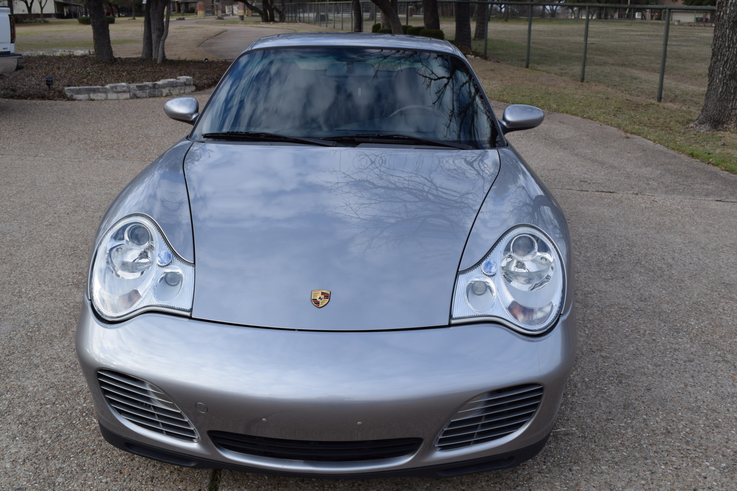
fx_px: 706
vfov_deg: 38.4
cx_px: 368
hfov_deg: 55.1
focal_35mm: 34
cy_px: 246
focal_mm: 23
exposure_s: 1/250
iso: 220
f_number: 8
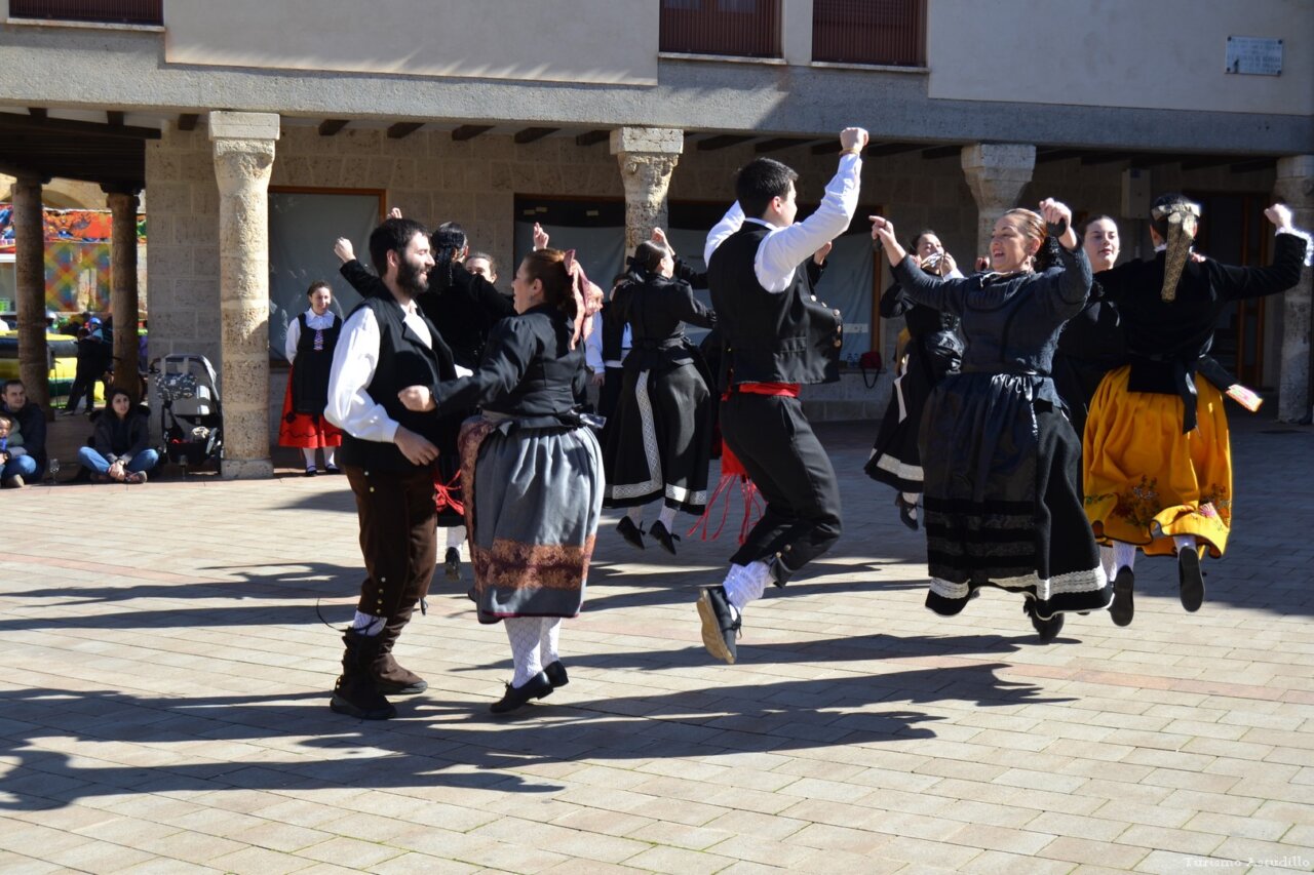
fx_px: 1697
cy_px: 438
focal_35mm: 46
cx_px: 657
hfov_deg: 42.3
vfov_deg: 28.9
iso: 100
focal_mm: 31
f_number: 7.1
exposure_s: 1/200
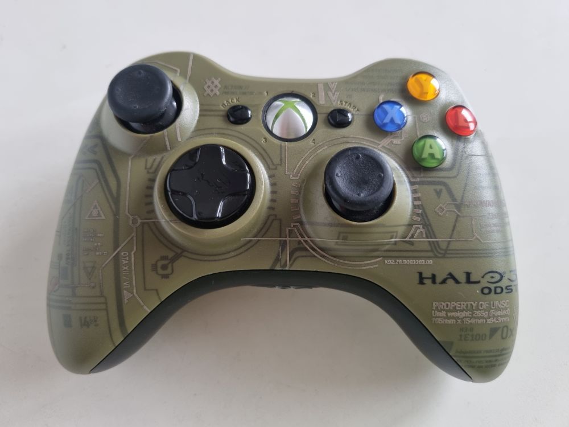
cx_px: 284
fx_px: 427
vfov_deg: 53.1
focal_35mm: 26
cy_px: 214
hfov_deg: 67.3
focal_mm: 5.4
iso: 160
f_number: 1.8
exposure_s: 1/100
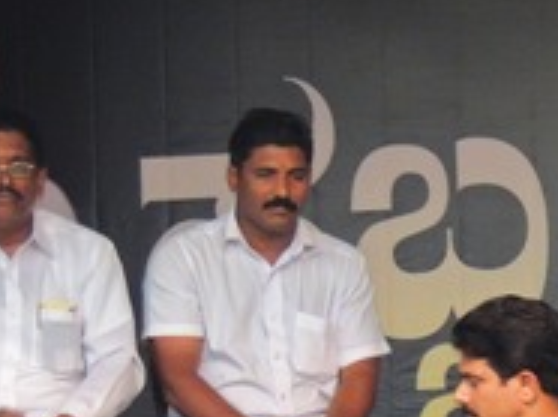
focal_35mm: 362
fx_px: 5828
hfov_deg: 5.5
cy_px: 504
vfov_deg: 4.1
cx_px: 708
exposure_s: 1/60
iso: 400
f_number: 4.2
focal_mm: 18.7
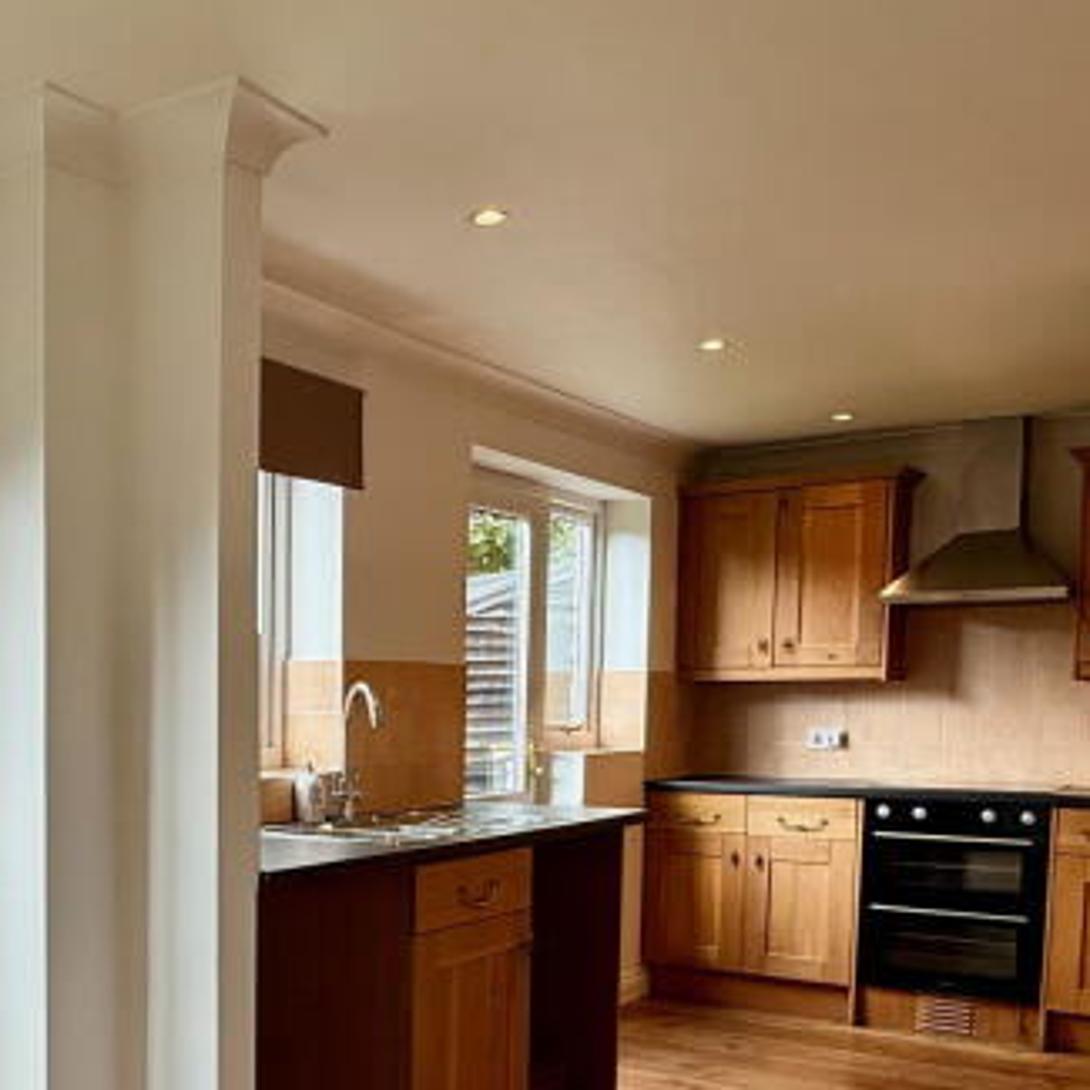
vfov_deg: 41.5
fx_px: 1389
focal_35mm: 39
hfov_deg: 40.3
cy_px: 822
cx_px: 158
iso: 64
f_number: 2.2
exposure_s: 1/100
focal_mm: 2.22
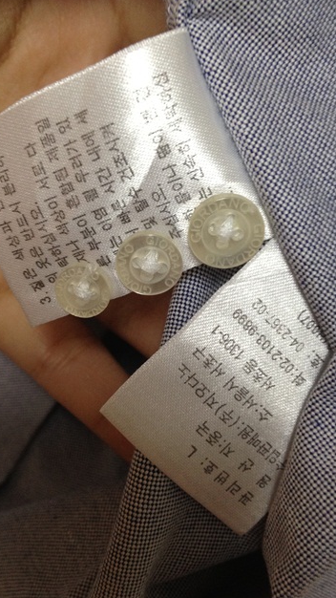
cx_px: 156
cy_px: 301
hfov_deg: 30.4
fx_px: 618
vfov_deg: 51.6
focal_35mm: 39
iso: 160
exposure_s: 1/20
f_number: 2.4
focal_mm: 4.28
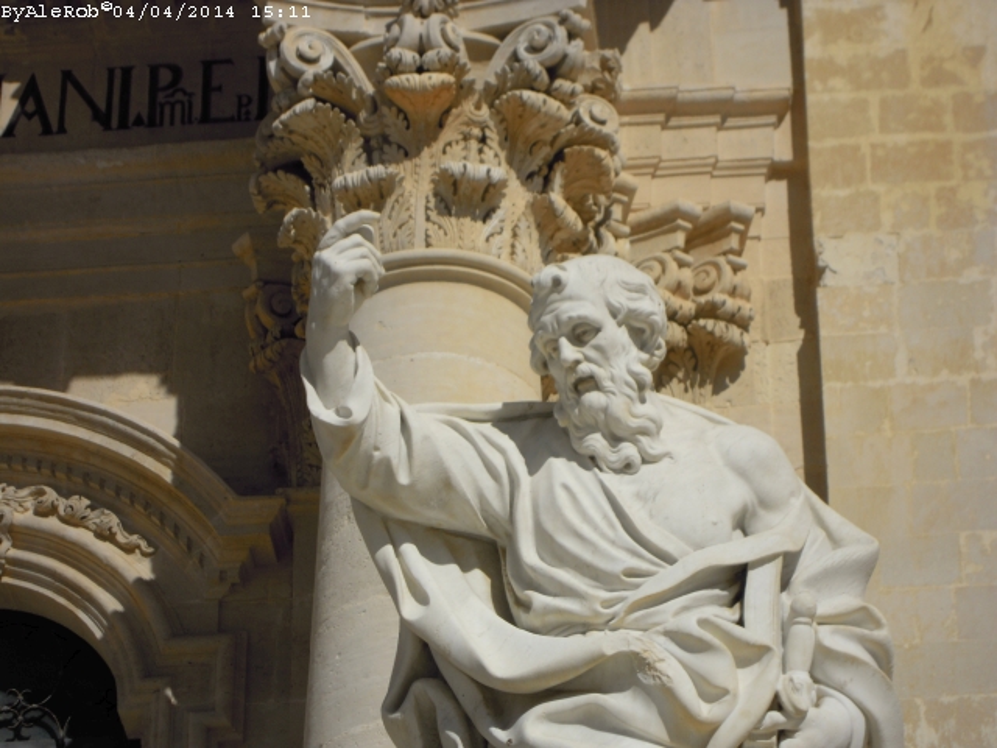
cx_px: 498
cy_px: 374
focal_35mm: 140
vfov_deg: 10.6
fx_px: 4032
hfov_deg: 14.1
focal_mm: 25
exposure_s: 1/250
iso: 100
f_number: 13.2
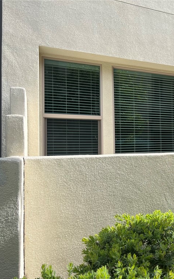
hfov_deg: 31.1
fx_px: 281
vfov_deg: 52.7
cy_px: 140
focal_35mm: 37
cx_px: 185
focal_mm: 5.7
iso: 50
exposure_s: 1/2165
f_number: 1.5
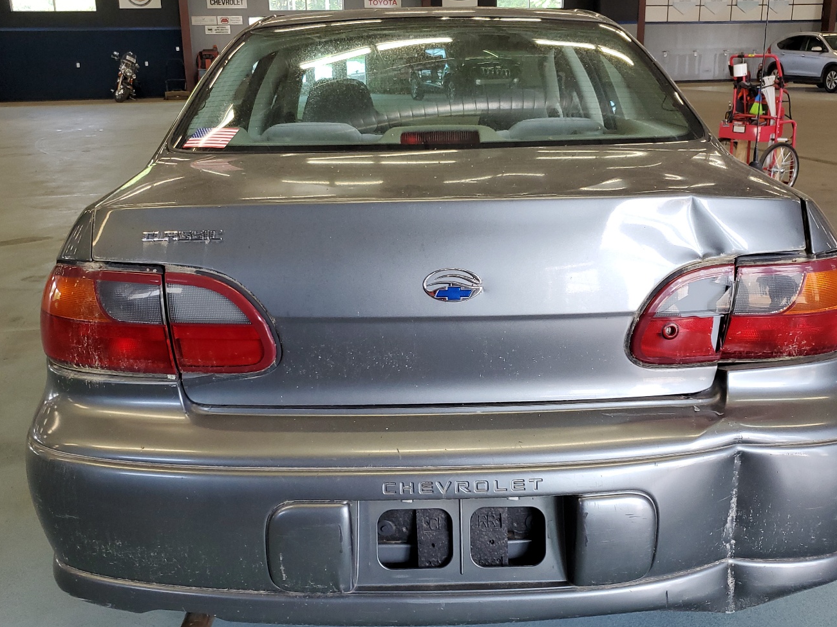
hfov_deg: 56.8
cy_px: 299
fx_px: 774
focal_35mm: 32
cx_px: 439
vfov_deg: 44.1
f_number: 1.5
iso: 75
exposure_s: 1/120
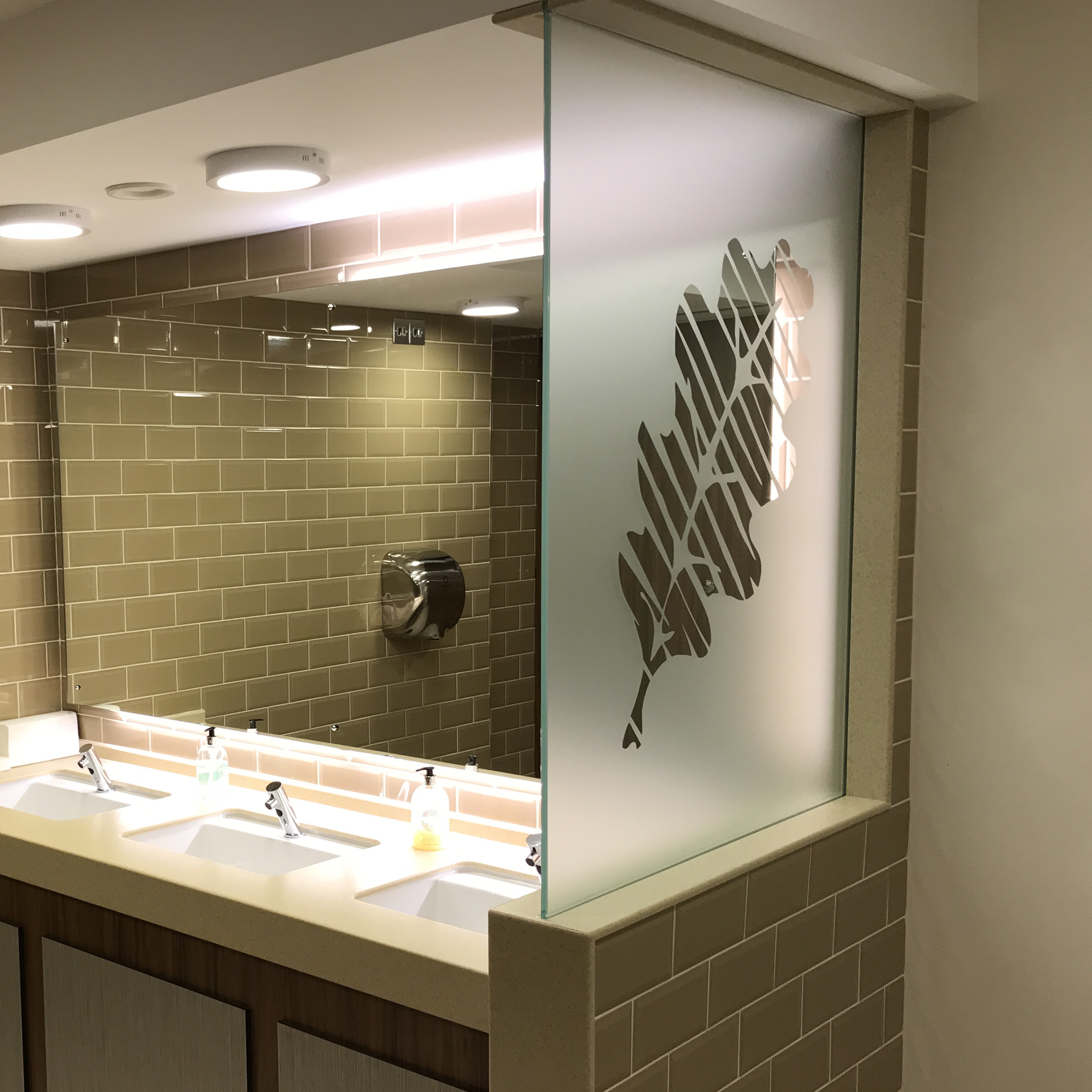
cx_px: 222
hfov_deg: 40.2
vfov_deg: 41.7
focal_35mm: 40
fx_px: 1428
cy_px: 643
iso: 25
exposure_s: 1/50
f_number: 1.8
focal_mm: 3.99
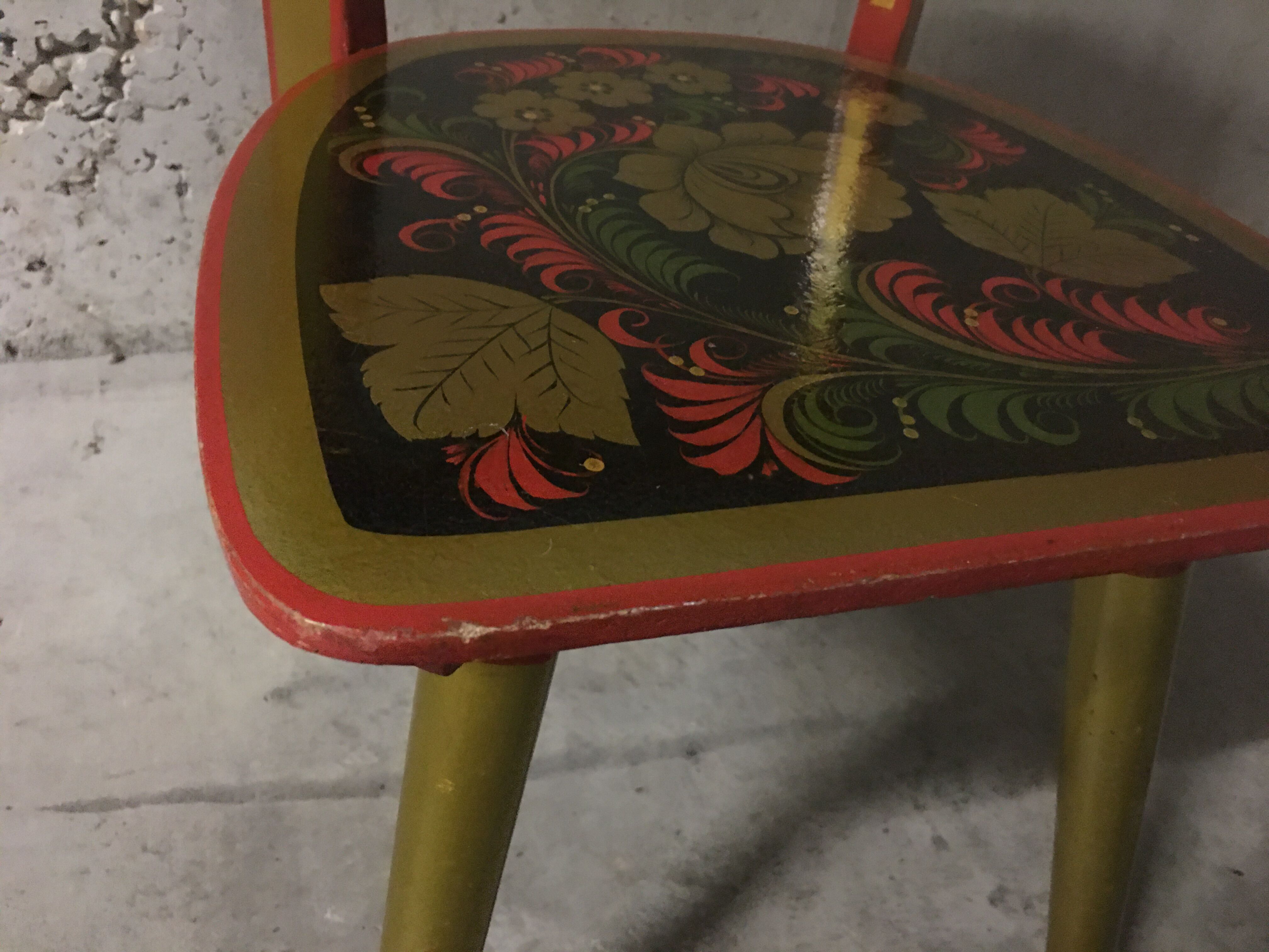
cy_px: 476
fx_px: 1063
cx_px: 634
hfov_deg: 61.7
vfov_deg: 48.2
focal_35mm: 29
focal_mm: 4.15
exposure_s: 1/4
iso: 160
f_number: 2.2
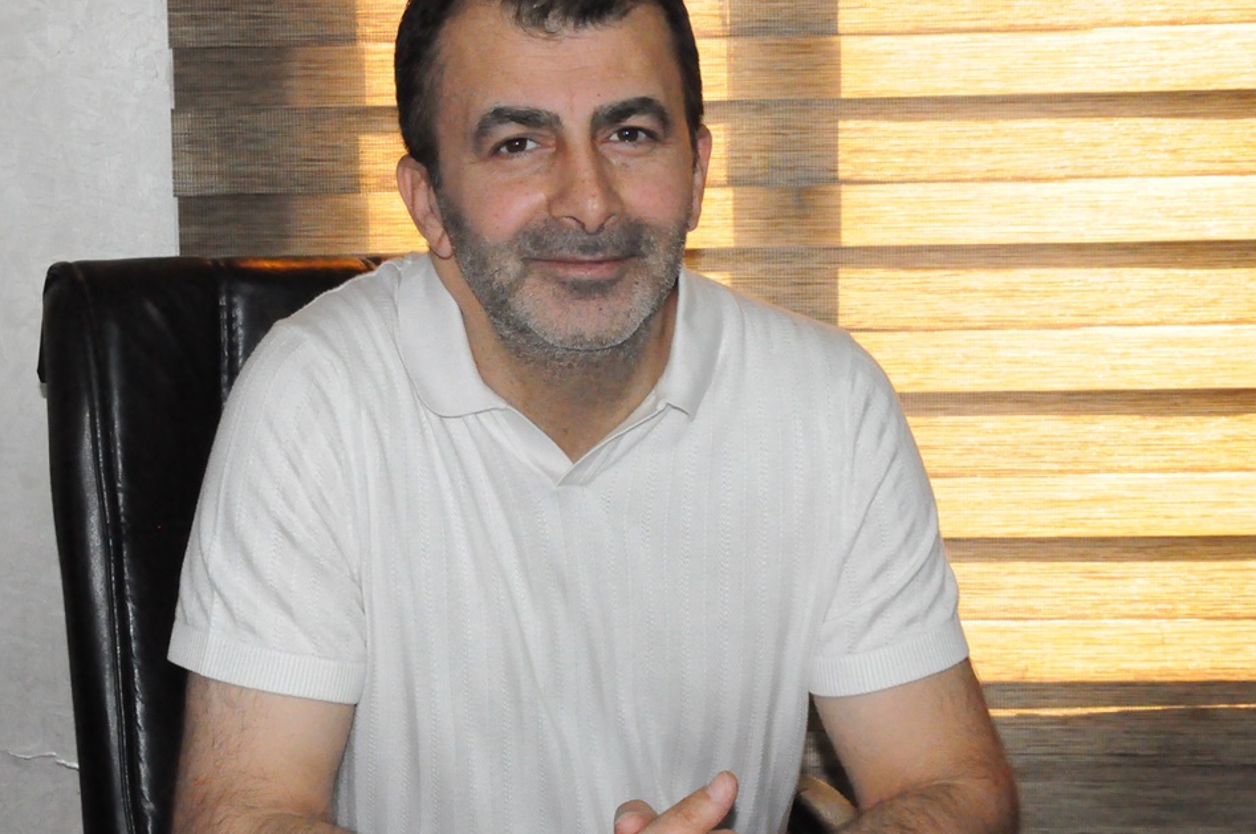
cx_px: 541
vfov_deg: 17.9
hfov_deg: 26.7
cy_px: 395
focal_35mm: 76
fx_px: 2648
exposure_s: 1/200
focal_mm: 32
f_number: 9
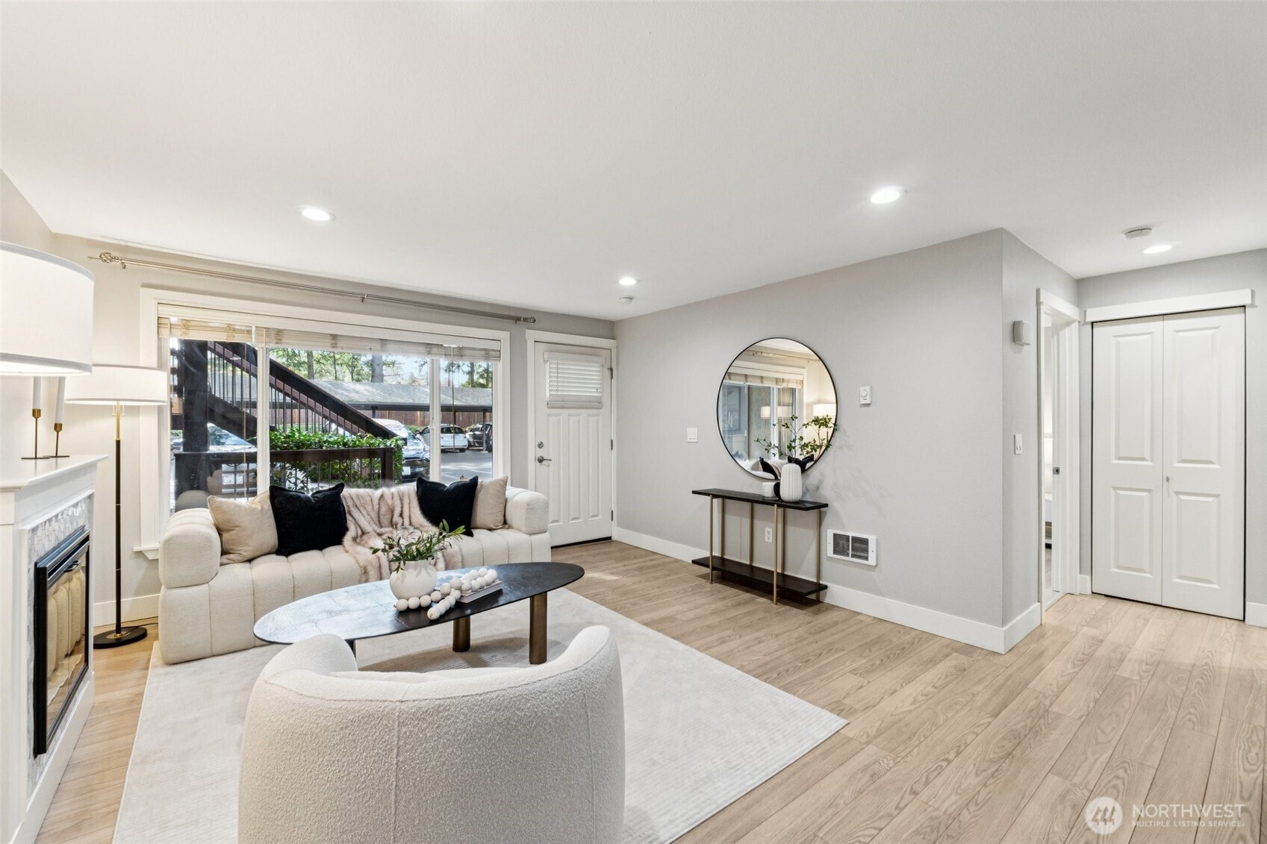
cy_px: 422
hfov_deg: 100.4
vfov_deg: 77.3
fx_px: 528
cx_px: 634
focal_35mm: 15
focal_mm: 10
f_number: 9
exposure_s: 1/5
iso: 200
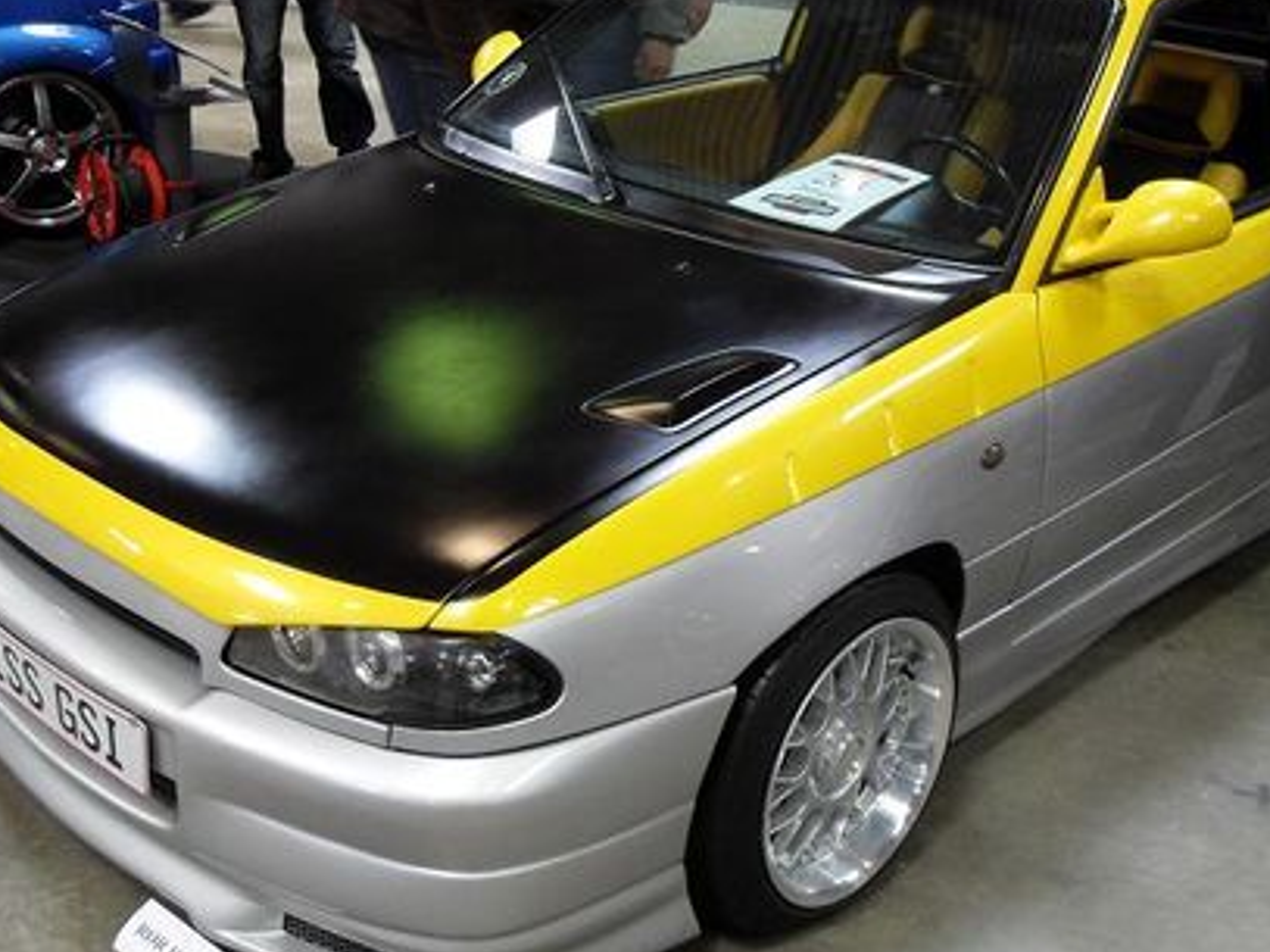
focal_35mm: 44
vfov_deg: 32.8
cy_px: 431
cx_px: 733
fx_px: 1614
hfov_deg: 42.8
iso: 200
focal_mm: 6
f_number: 2.8
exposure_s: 1/20
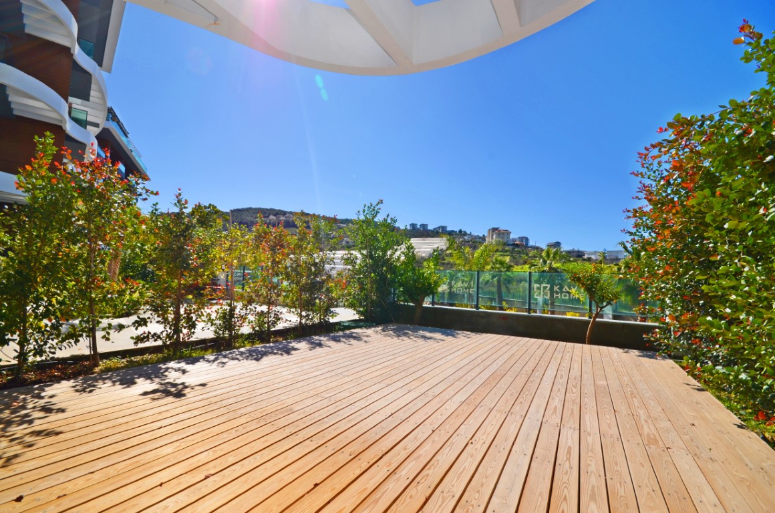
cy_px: 256
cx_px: 388
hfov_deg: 100.5
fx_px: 322
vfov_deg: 77.1
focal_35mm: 15
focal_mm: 10
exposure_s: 1/250
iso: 100
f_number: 10
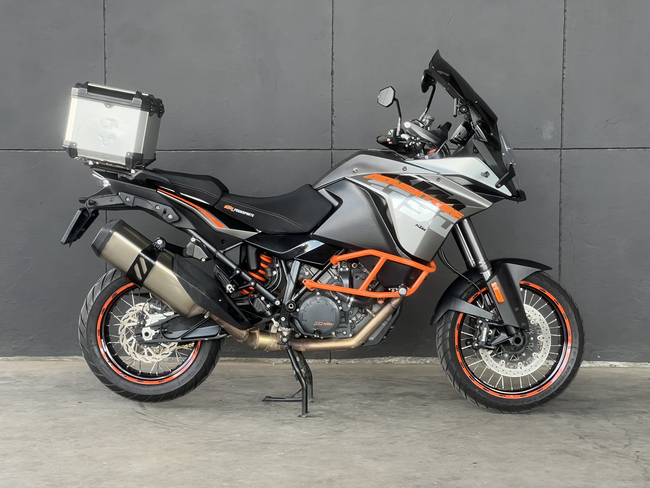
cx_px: 325
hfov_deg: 25.3
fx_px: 1446
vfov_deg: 19.1
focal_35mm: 77
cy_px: 244
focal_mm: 9
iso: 100
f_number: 2.8
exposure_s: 1/99
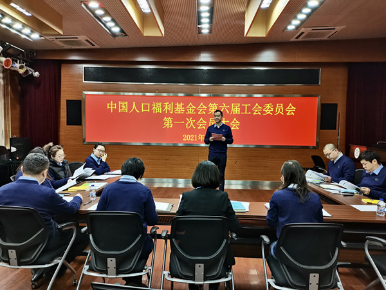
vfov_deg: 53.1
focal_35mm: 26
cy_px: 145
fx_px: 290
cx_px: 193
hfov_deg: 67.3
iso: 640
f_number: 1.8
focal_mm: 5.58
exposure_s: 1/50
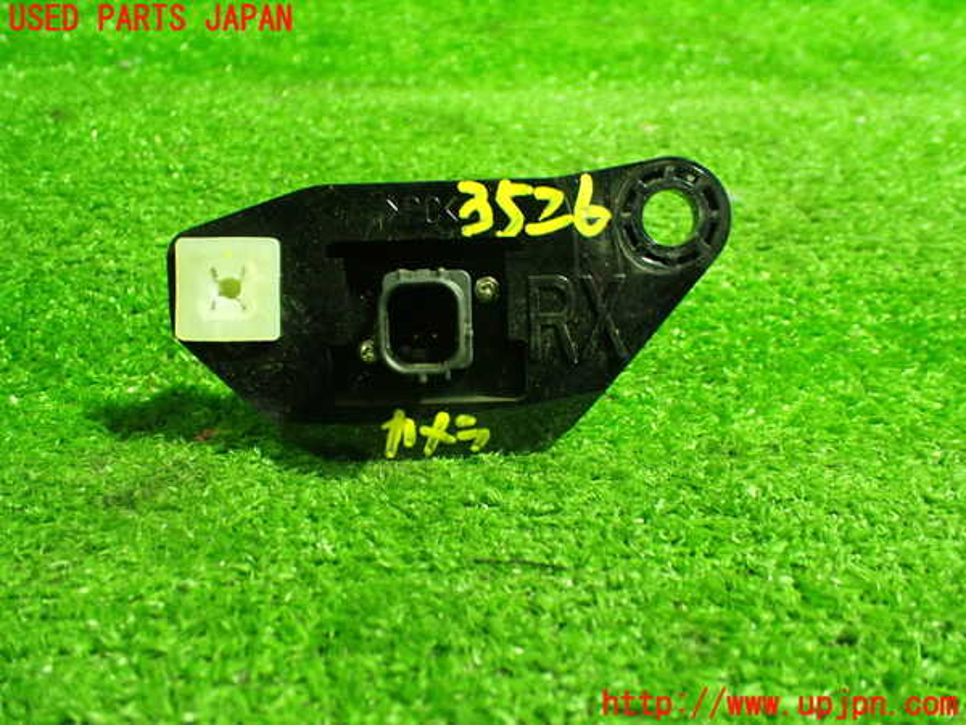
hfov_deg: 60.0
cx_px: 483
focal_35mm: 30
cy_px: 362
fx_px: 837
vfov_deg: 46.8
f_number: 2.3
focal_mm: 5.4
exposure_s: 1/40
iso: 800
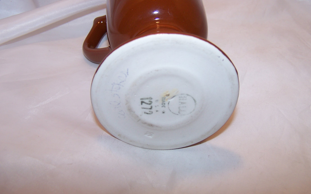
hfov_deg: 47.2
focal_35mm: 42
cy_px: 92
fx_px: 356
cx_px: 162
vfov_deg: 30.5
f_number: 2.8
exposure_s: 1/60
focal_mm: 6.3
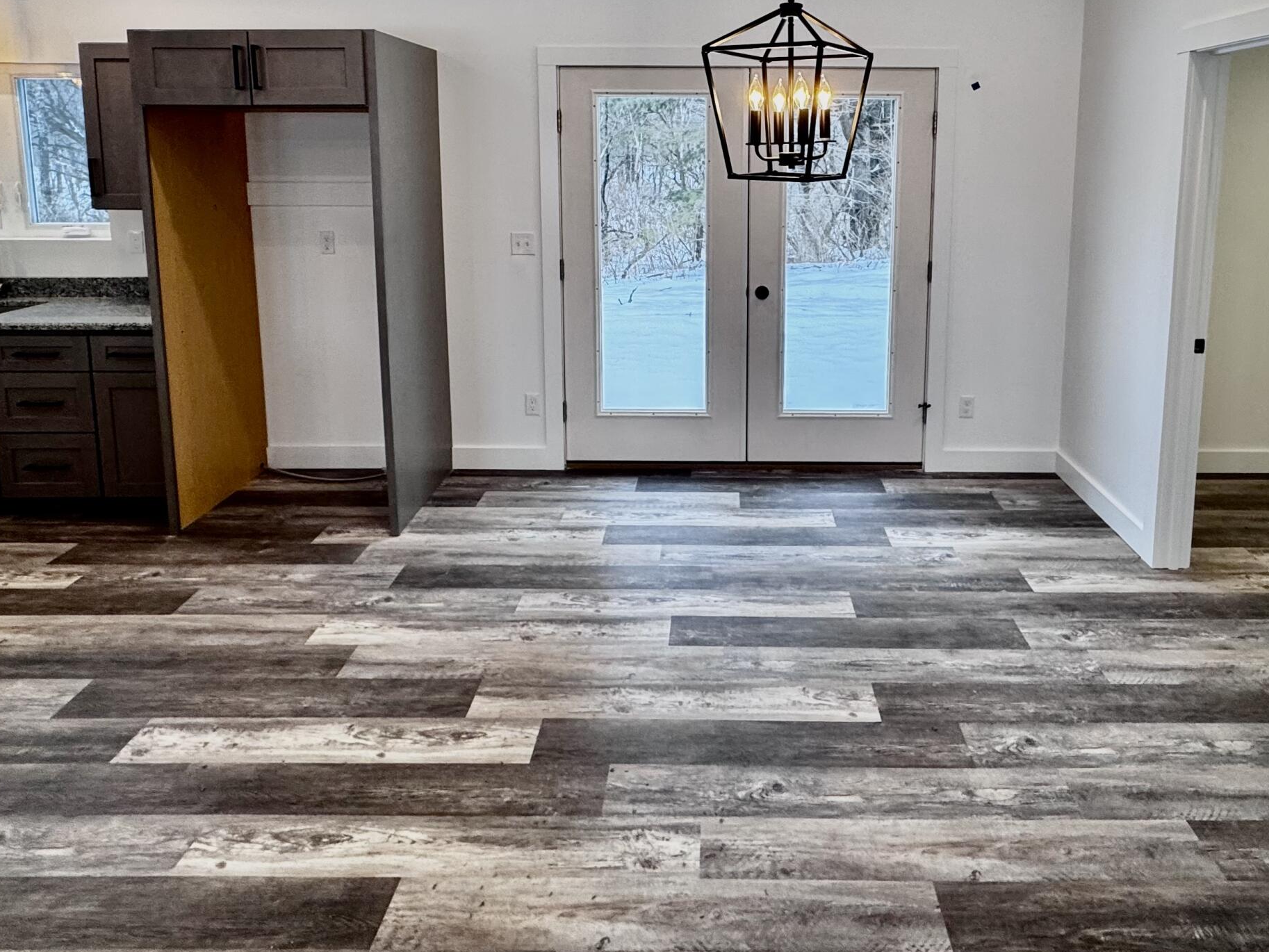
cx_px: 725
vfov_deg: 56.4
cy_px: 253
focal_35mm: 23
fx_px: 843
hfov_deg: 73.5
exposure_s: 1/60
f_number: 2.2
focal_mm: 2.22
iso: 160
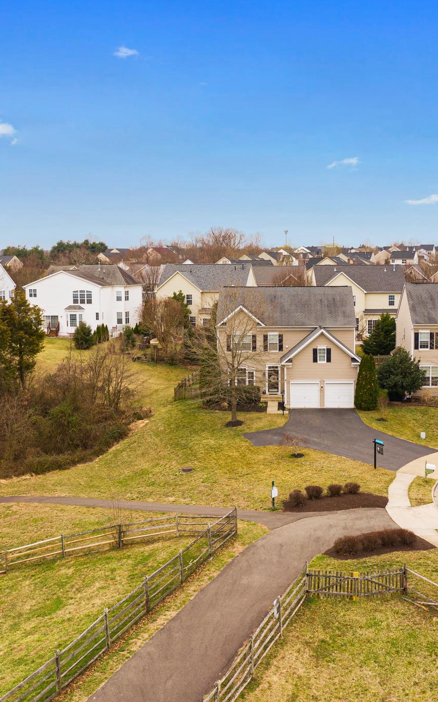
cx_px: 263
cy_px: 351
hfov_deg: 29.8
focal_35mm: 43
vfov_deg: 46.2
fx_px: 822
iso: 100
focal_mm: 10.26
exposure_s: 1/240
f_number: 4
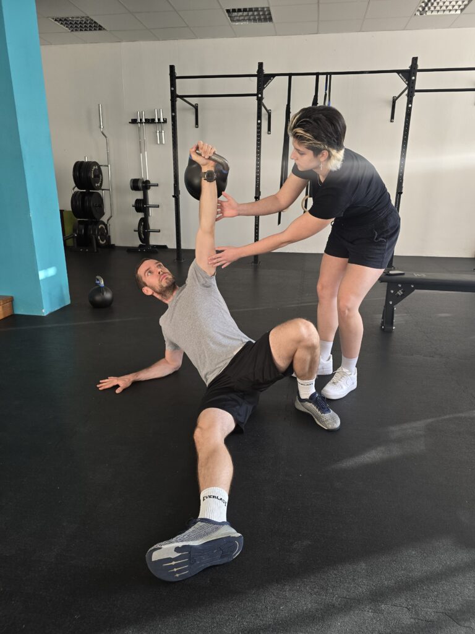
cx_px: 238
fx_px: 421
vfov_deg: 73.9
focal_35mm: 23
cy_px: 317
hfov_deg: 58.9
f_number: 1.7
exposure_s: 1/100
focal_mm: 6.3
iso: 160
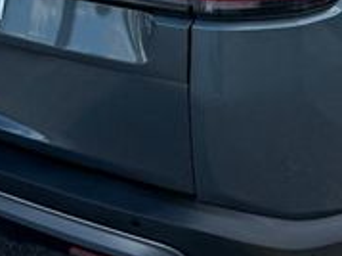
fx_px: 849
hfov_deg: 22.7
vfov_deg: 16.6
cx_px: 235
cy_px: -31
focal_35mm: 86
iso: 100
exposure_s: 1/3425
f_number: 1.78
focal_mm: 6.76
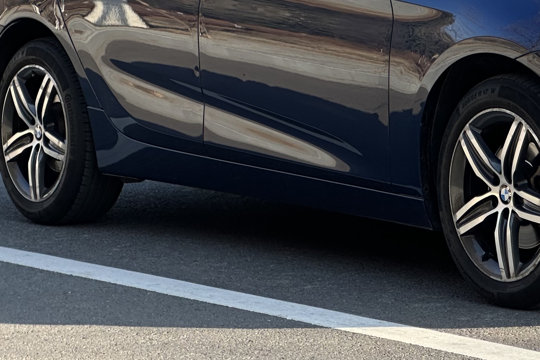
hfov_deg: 10.8
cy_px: -82
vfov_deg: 7.2
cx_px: 495
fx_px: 2850
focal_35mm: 190
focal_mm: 9
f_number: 2.8
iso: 32
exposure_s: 1/186
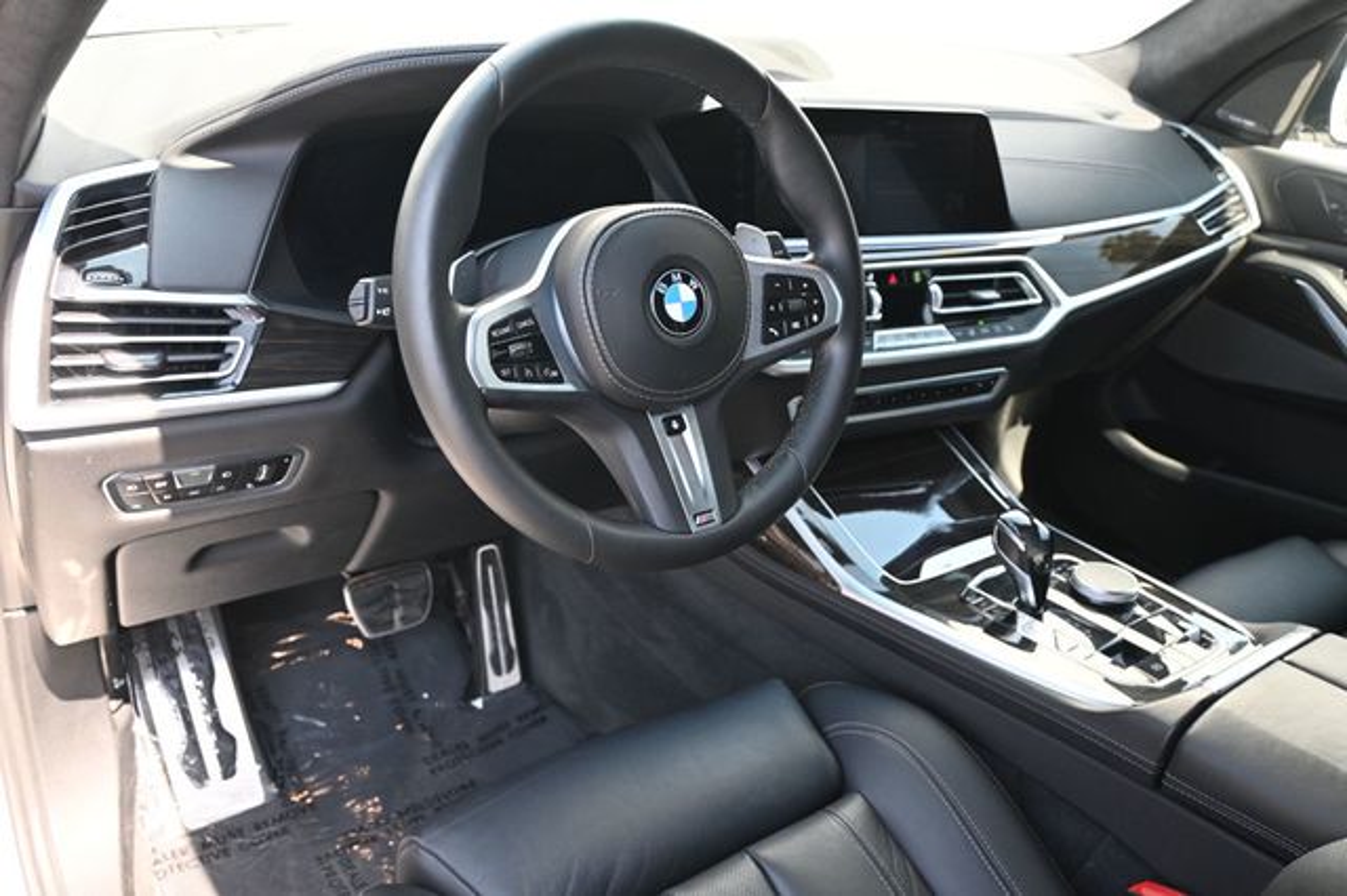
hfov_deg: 63.2
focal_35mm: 29
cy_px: 448
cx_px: 674
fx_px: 1094
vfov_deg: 44.6
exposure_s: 1/125
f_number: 3.8
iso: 450
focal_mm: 19.5
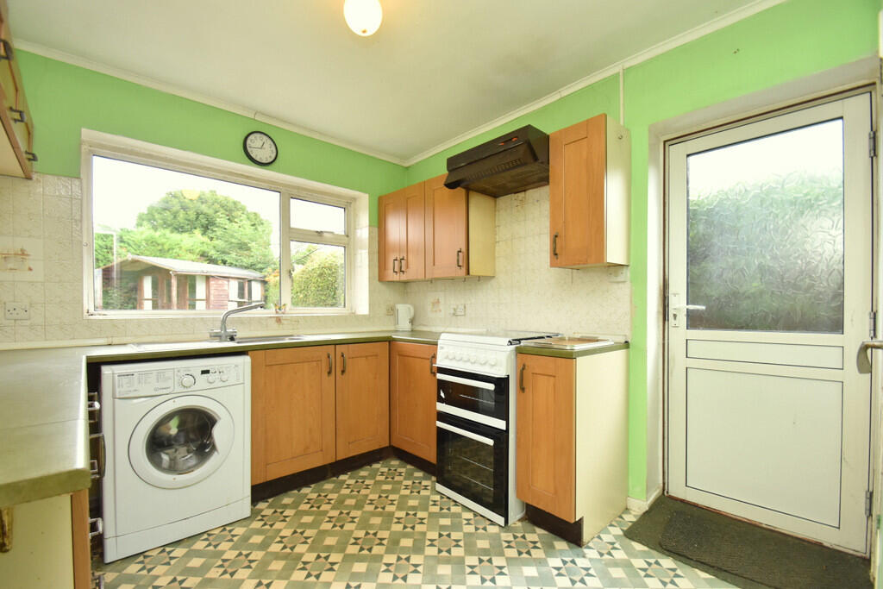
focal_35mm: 15
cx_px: 442
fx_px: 368
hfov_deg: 100.4
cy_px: 294
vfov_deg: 77.3
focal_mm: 10
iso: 640
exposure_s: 1/200
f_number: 5
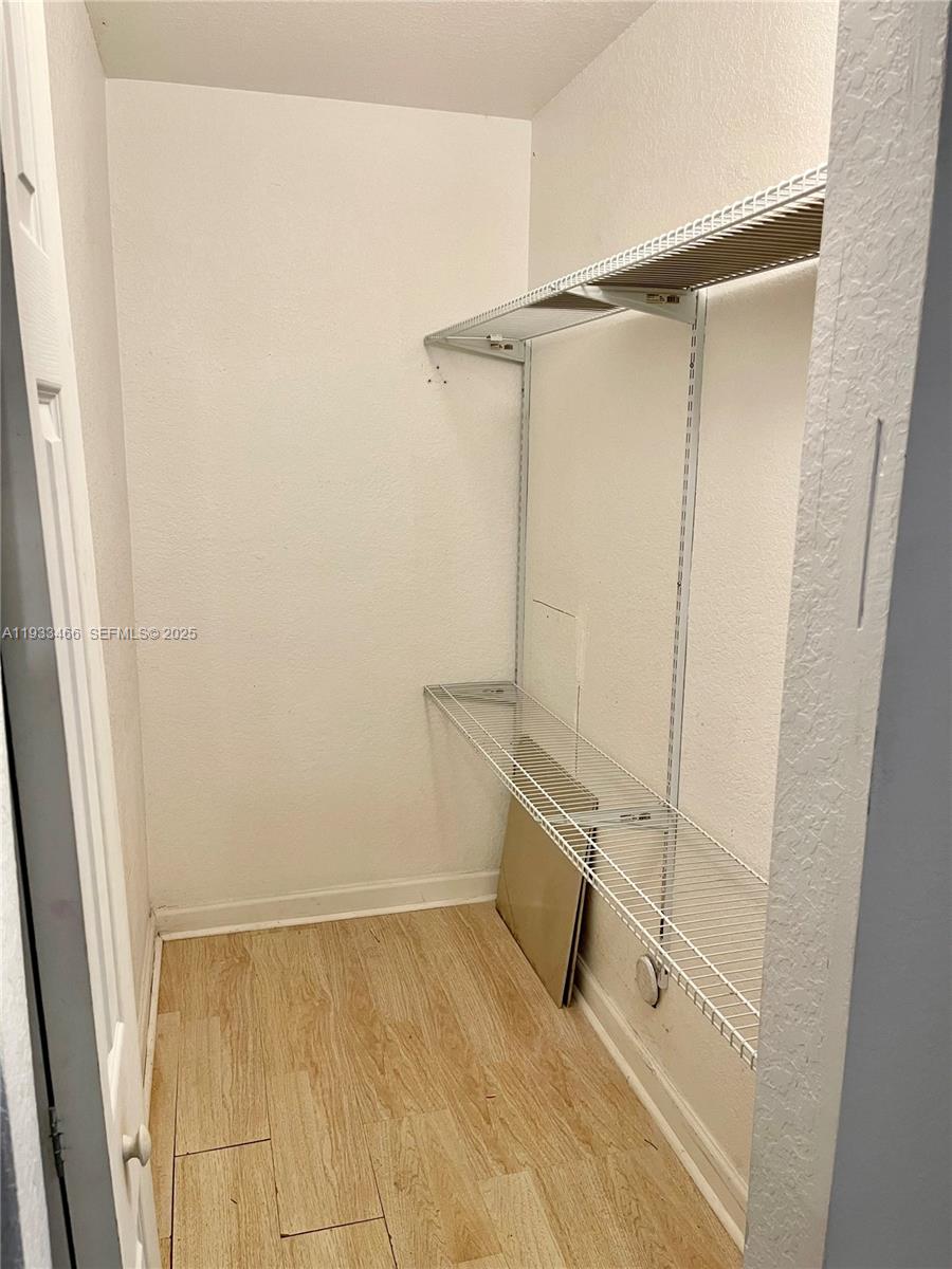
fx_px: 917
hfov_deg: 54.9
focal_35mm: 25
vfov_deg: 69.4
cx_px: 476
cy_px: 634
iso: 125
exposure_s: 1/60
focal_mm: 5.1
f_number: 1.6
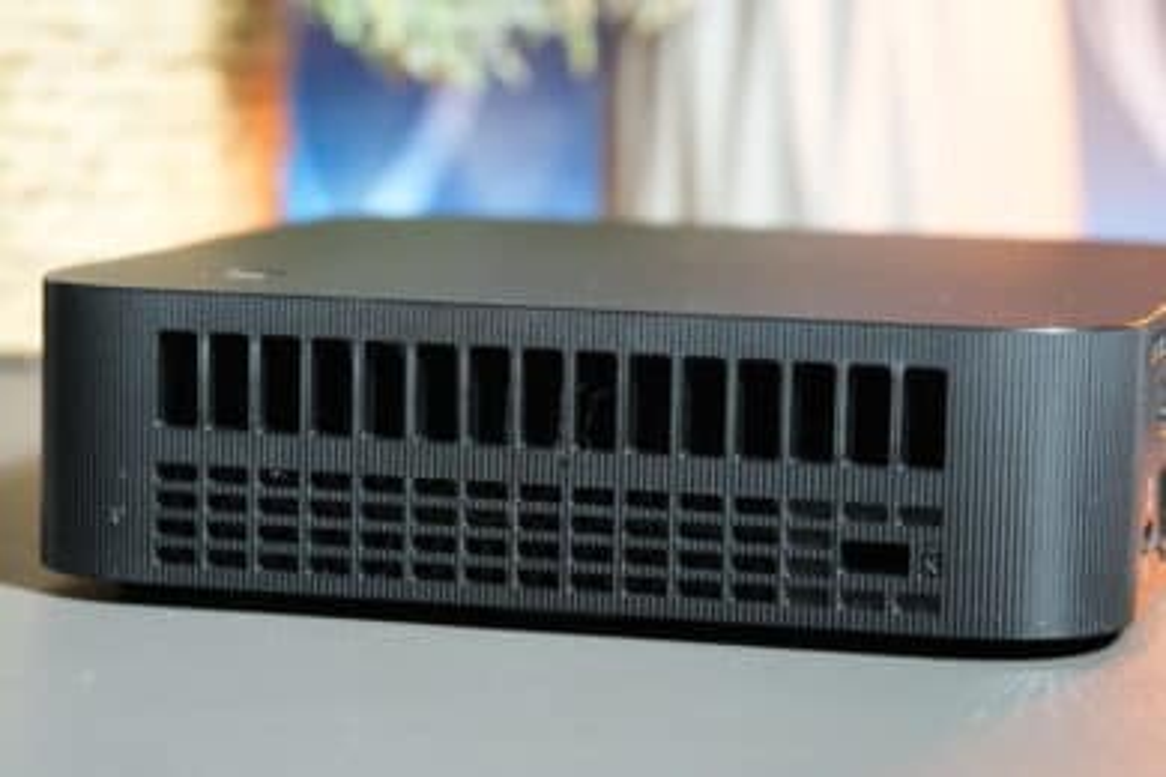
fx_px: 3789
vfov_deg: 11.7
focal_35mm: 117
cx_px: 583
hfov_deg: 17.5
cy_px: 388
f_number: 9
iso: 6400
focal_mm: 117
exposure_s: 1/60
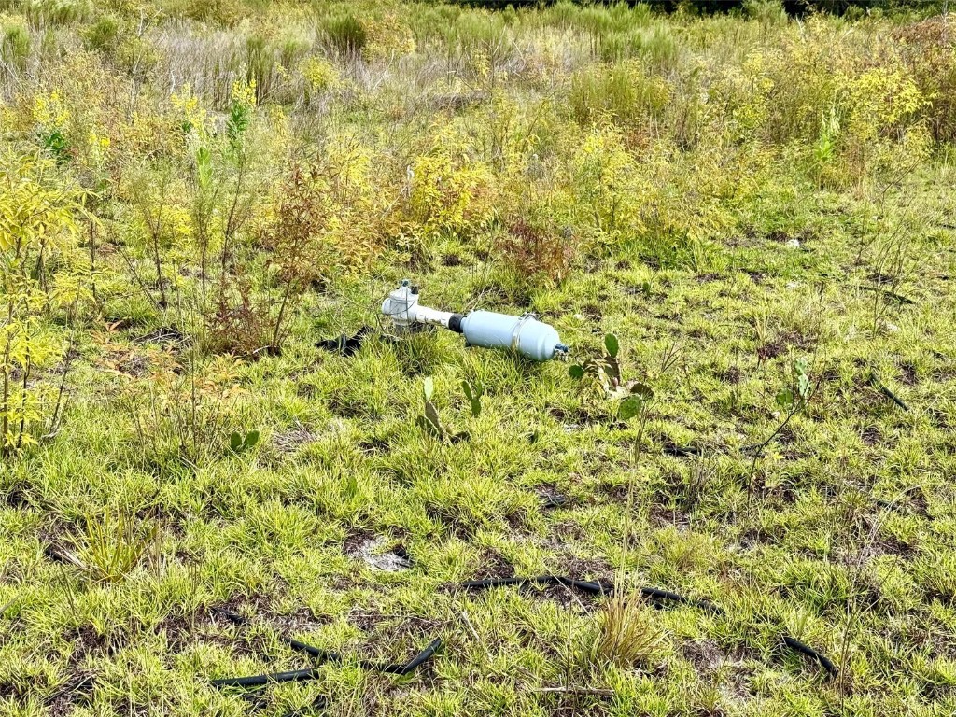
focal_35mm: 48
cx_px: 478
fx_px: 1326
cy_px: 358
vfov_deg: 30.3
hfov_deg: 39.7
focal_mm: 6.76
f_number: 1.78
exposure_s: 1/2865
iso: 64
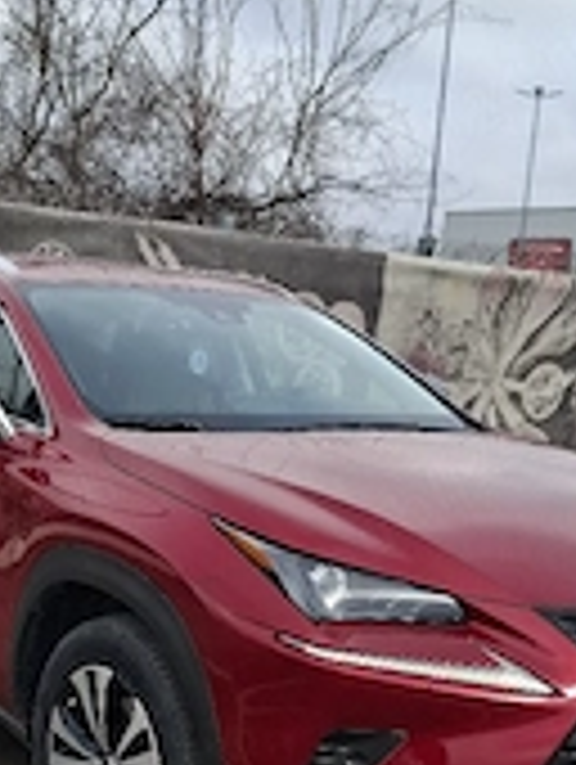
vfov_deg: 35.0
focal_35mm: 54
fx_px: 1195
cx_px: 202
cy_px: 531
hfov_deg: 27.0
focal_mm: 5.54
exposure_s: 1/1111
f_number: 1.8
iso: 50
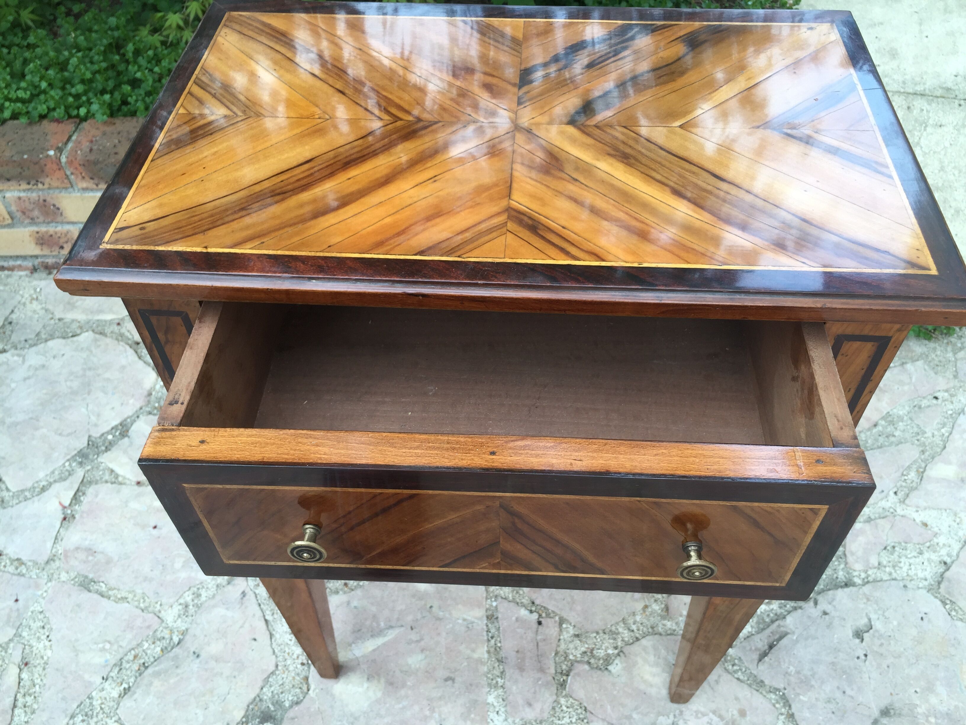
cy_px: 362
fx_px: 809
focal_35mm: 29
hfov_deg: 61.7
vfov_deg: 48.2
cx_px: 483
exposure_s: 1/60
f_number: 2.2
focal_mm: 4.15
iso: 32
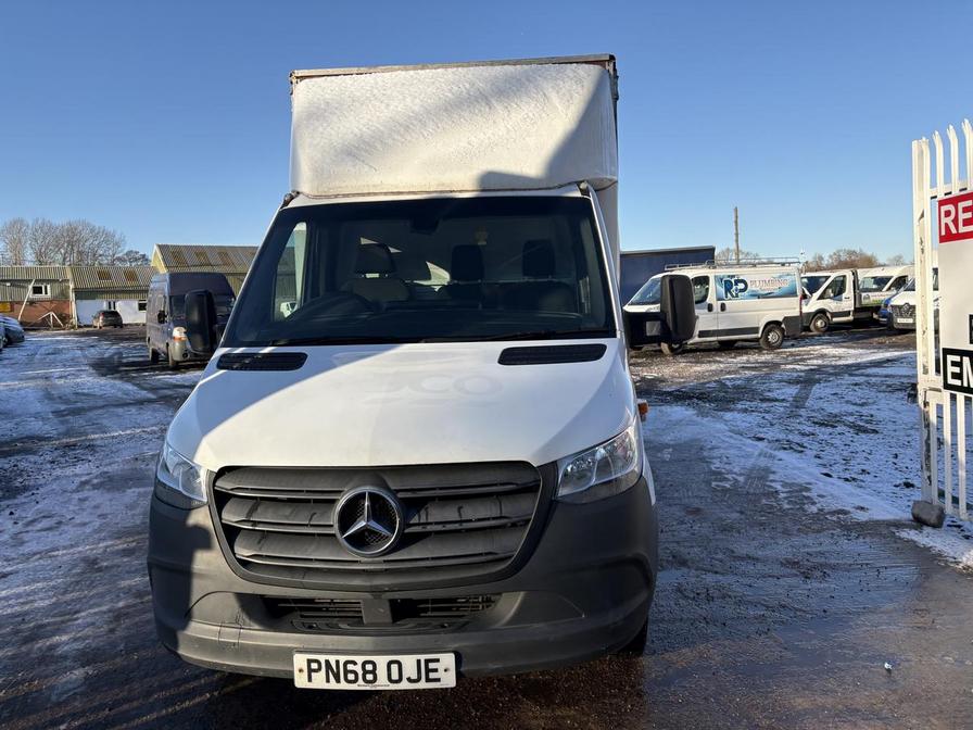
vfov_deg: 53.1
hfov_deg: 67.3
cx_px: 486
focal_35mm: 26
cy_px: 365
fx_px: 731
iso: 50
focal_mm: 5.96
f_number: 1.6
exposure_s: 1/2075
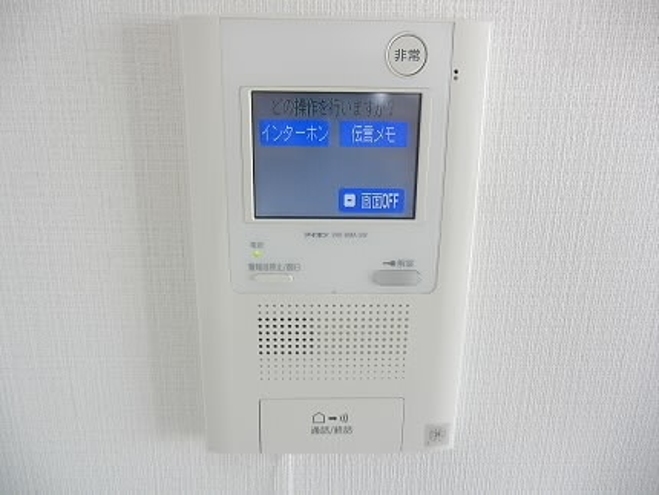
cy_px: 248
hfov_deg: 71.6
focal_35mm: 24
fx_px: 457
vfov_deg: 56.9
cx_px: 330
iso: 250
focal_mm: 4.3
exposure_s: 1/60
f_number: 3.2
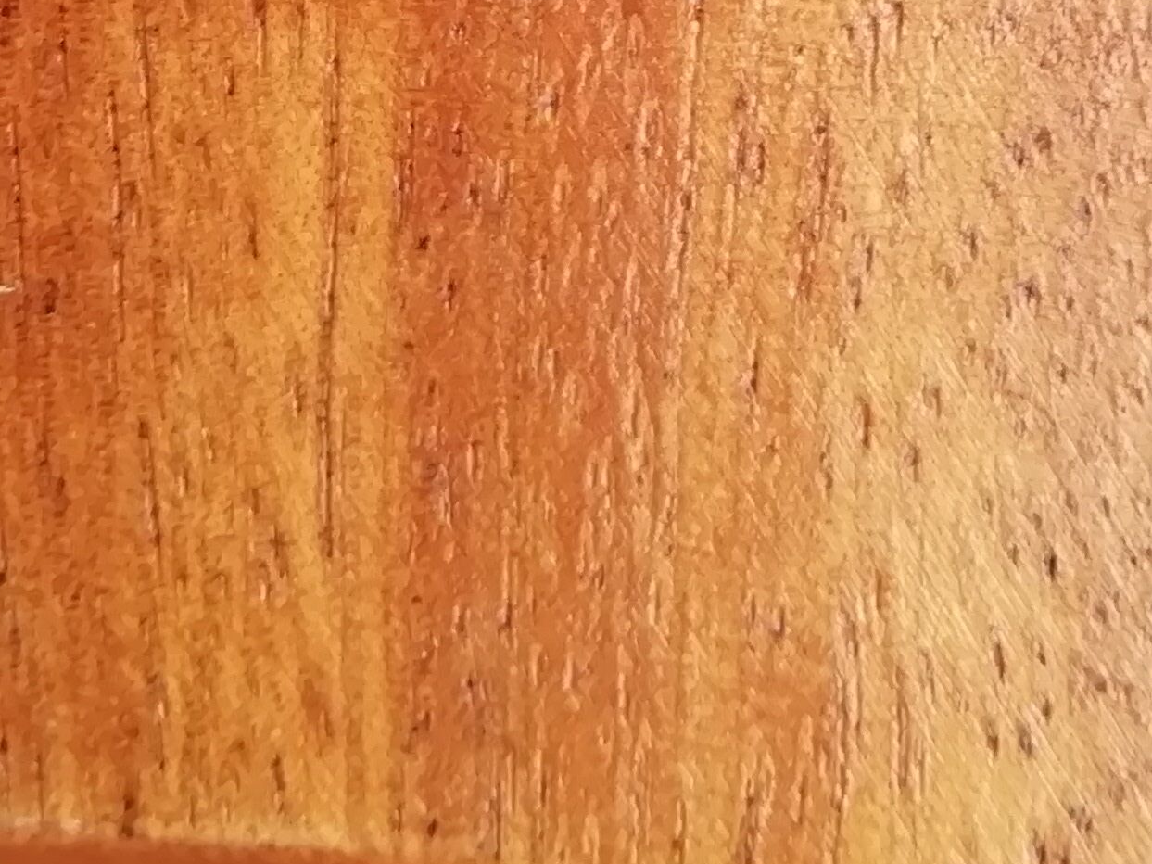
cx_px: 905
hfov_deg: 22.2
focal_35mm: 87
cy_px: -487
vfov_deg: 15.5
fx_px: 2895
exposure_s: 1/50
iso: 64
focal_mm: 3.21
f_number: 2.2
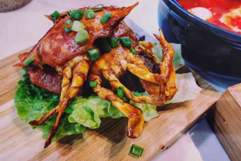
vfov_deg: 44.9
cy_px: 73
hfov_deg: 63.6
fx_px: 194
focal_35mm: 29
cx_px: 124
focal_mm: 5.58
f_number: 1.8
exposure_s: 1/100
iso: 160
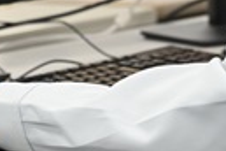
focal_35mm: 325
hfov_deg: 6.3
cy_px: -144
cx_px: 170
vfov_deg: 4.2
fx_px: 2040
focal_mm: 70
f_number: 4
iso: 640
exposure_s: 1/80
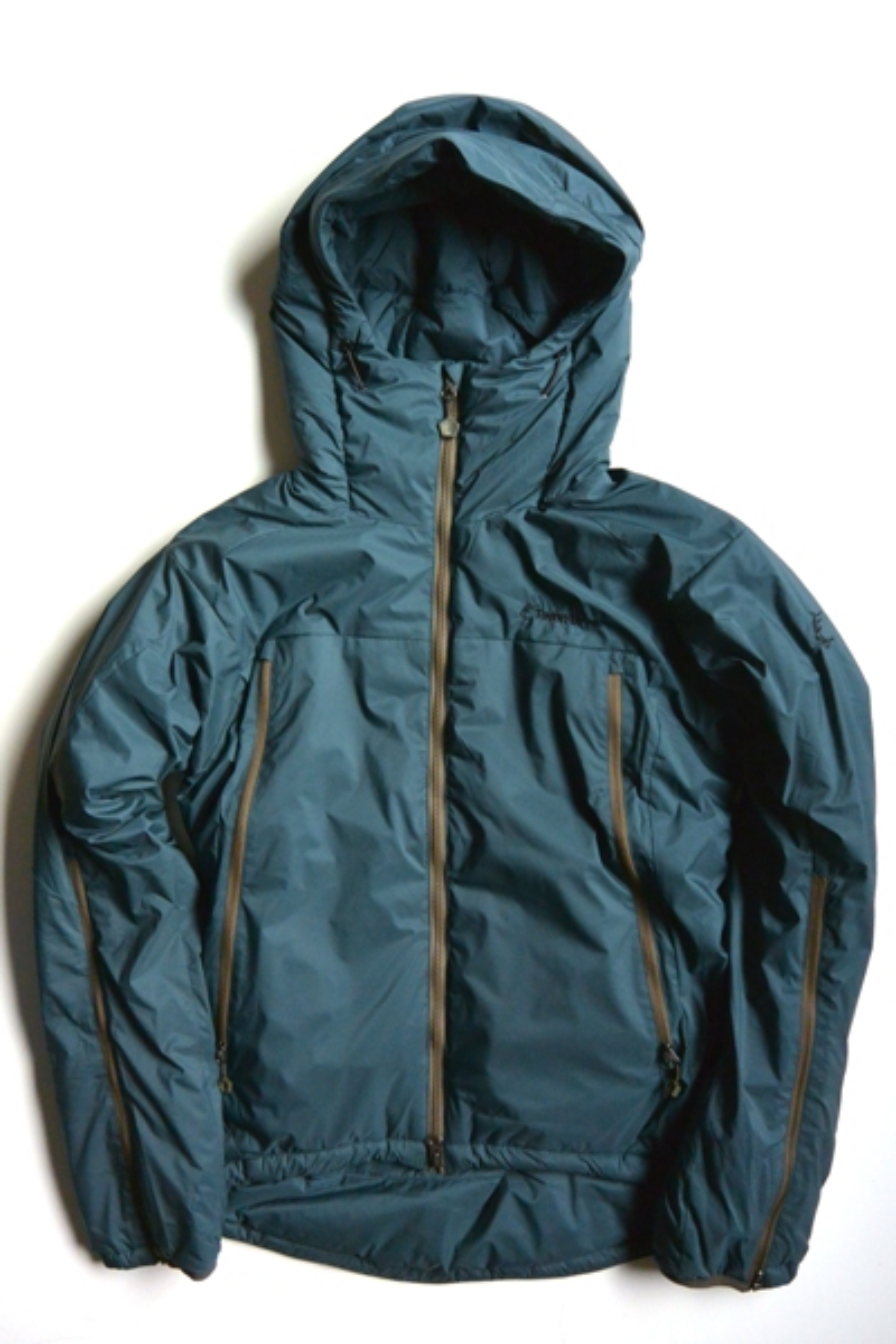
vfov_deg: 63.7
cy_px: 672
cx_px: 448
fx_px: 1083
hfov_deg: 45.0
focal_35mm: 29
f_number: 3.5
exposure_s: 1/125
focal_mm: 11
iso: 560
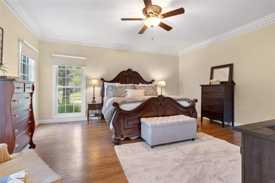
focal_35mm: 16
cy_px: 92
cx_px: 138
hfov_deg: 96.7
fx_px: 122
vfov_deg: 73.7
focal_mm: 8
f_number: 6.3
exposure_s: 1/3
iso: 400
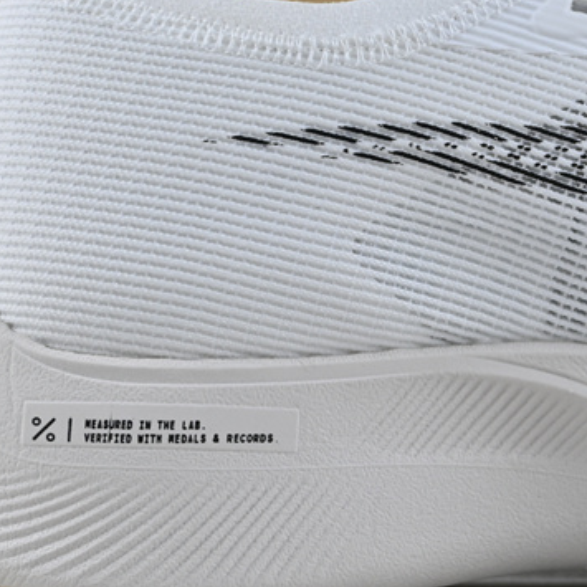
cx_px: 706
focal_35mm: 136
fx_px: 2604
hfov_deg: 12.6
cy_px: 231
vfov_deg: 12.9
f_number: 5
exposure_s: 1/60
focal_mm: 31.5
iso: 100
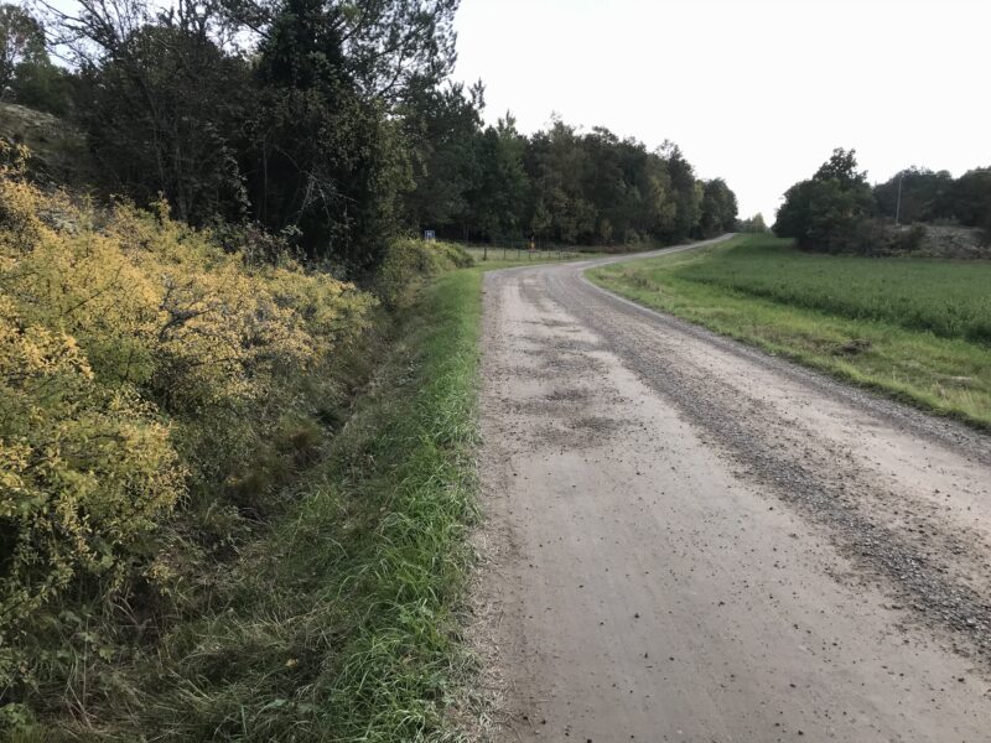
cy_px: 372
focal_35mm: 28
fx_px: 802
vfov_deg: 49.7
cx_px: 496
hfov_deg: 63.4
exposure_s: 1/458
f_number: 1.8
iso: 20
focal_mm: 3.99
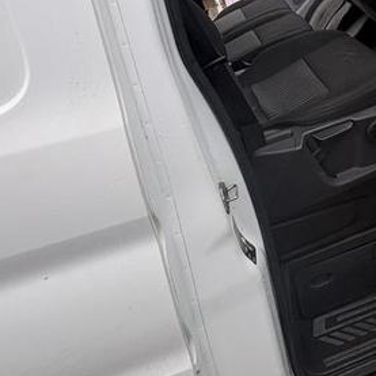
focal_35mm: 40
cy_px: -12
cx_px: 300
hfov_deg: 40.2
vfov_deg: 36.9
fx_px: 492
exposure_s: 1/99
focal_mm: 2.22
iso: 40
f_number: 2.2
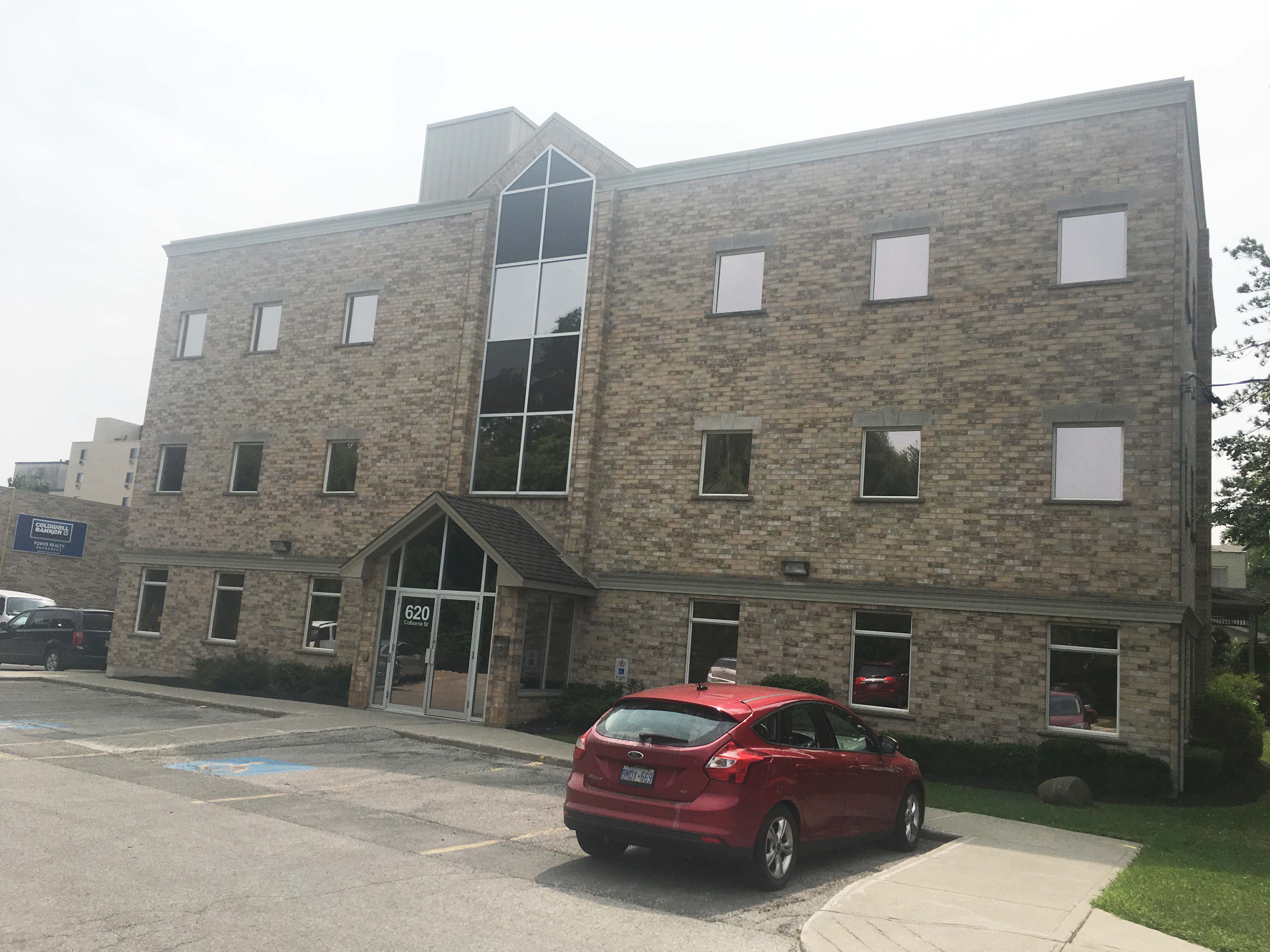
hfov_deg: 61.7
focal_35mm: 29
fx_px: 1064
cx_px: 635
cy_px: 476
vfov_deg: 48.2
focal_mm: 4.15
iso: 25
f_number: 2.2
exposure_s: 1/2481
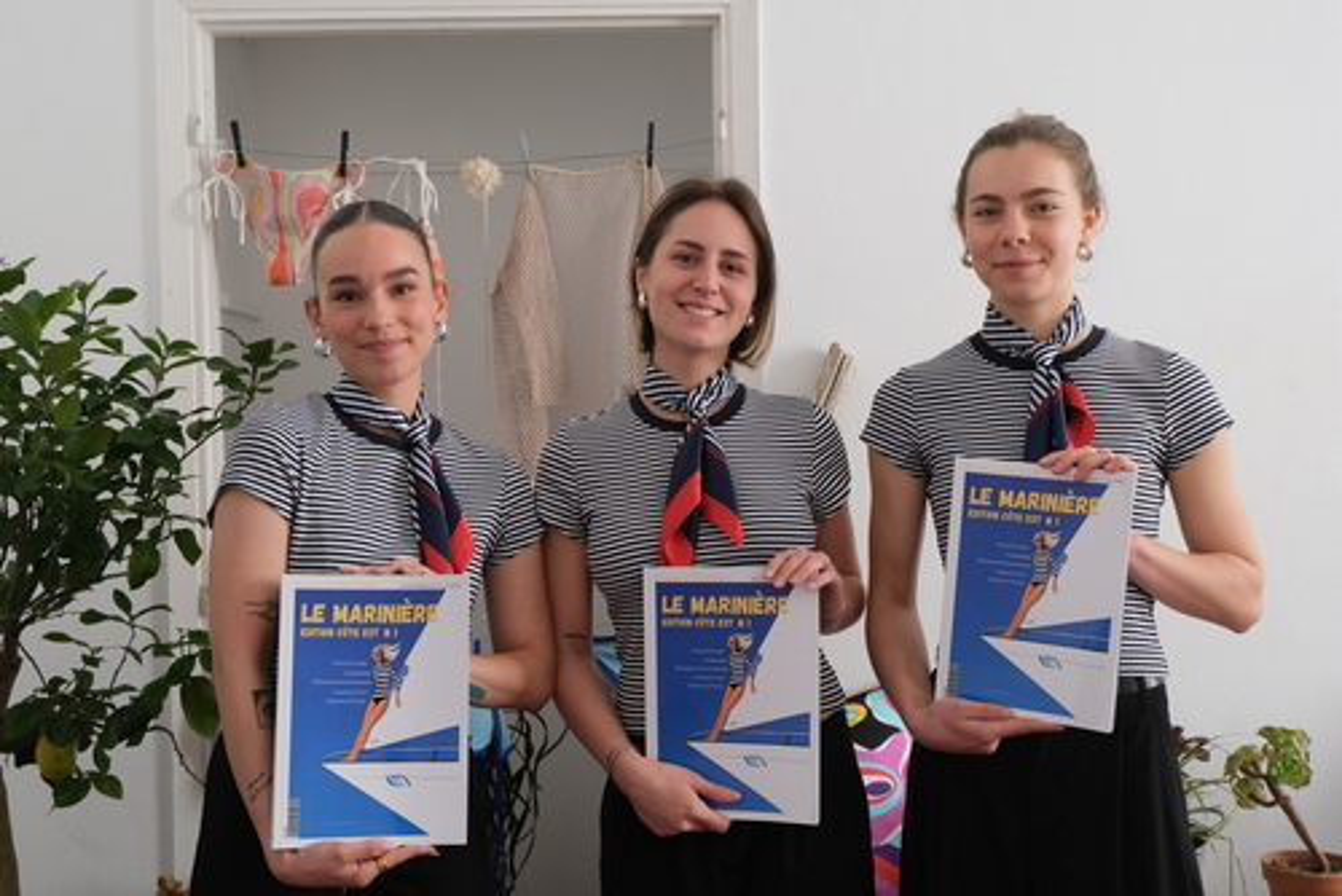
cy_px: 448
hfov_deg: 47.4
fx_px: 1529
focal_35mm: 41
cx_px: 671
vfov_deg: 32.7
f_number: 4.4
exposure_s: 1/100
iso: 1600
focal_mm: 27.1
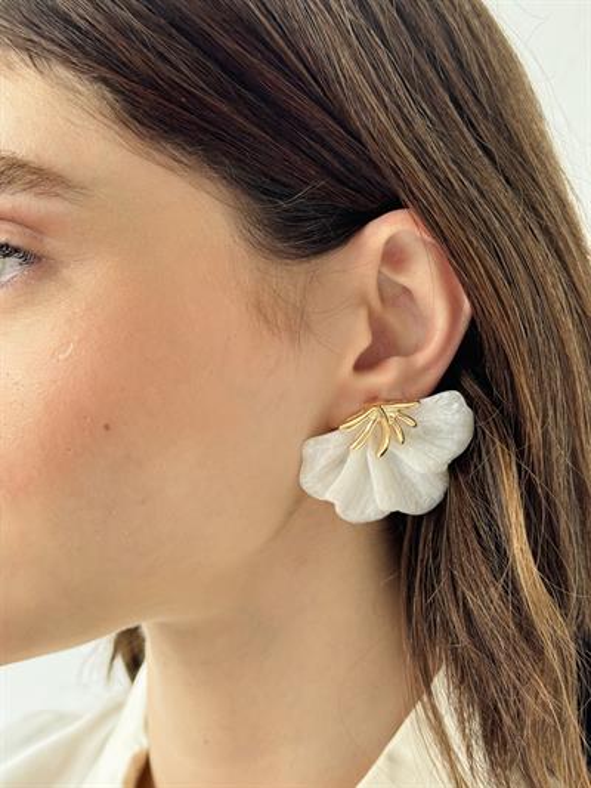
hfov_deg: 30.3
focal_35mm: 48
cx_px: 296
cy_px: 394
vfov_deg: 39.6
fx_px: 1092
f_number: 1.78
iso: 100
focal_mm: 6.76
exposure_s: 1/94
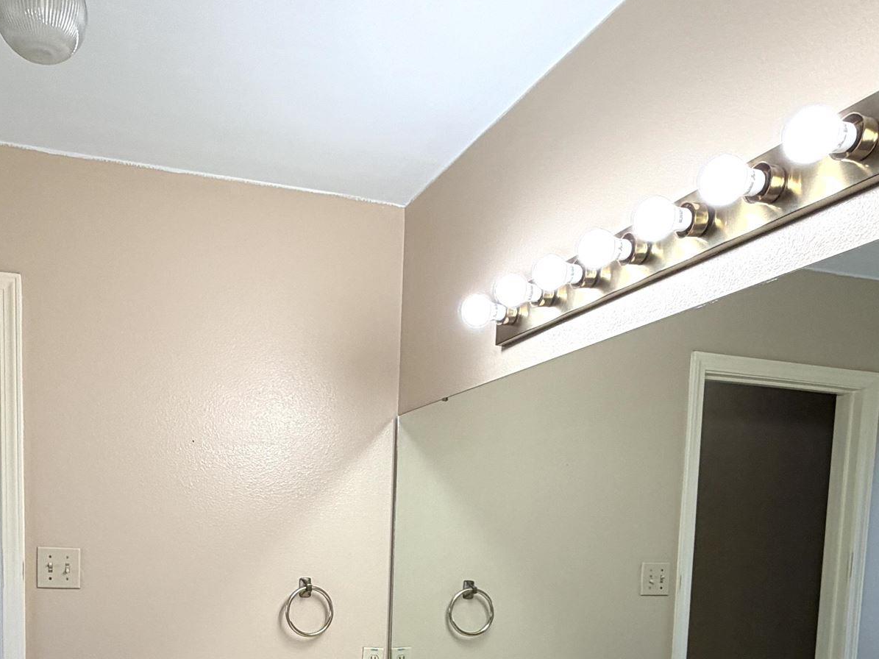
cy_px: 659
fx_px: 914
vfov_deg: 35.8
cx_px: 332
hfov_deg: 50.9
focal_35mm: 36
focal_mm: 2.22
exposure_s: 1/120
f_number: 2.2
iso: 64
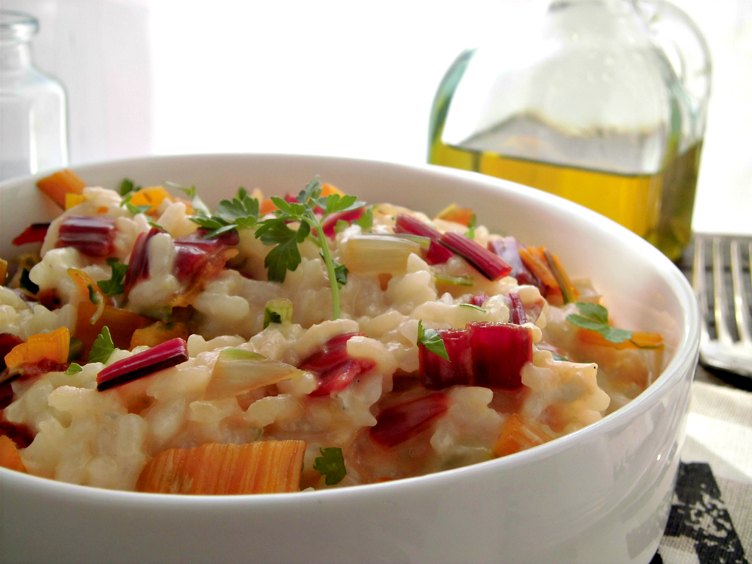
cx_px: 376
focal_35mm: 47
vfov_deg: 30.9
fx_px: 1021
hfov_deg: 40.4
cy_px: 282
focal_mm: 8.3
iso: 100
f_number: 3.4
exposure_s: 1/250
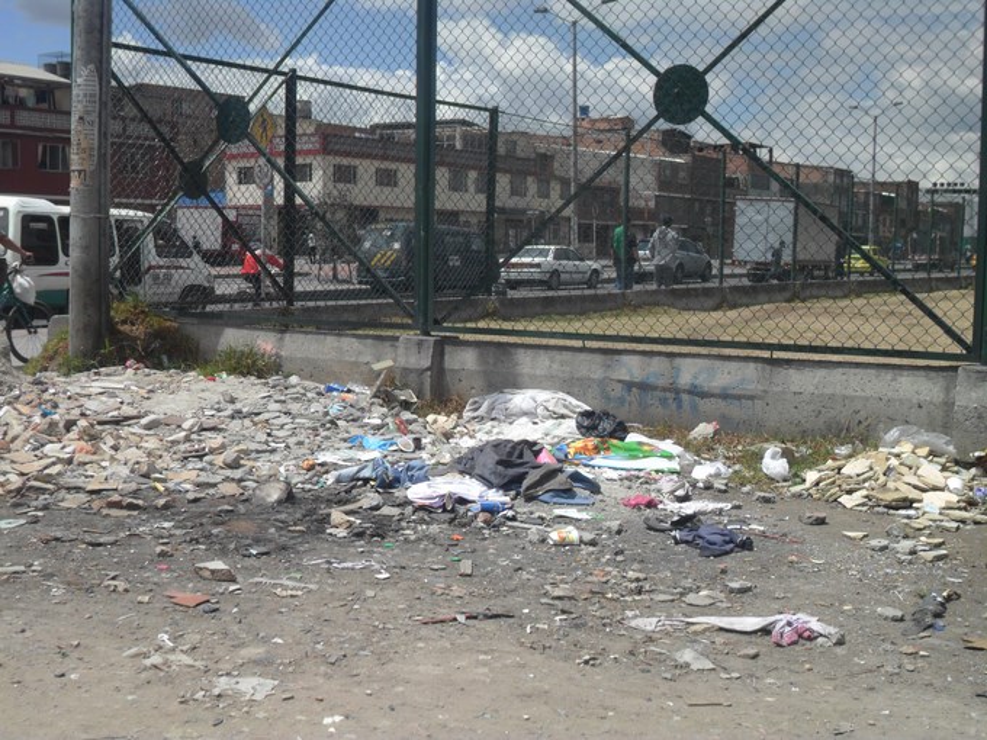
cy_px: 370
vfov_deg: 32.9
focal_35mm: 44
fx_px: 1255
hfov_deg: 42.9
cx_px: 494
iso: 80
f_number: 11.3
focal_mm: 7.8
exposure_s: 1/180
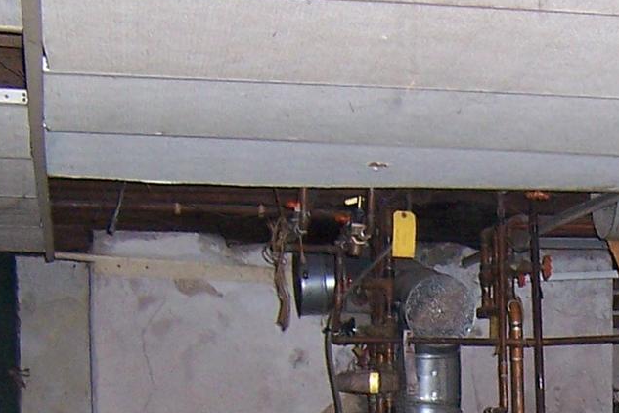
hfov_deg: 17.6
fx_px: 1908
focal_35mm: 111
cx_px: 727
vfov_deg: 11.7
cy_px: 648
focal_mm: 5.5
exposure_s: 1/60
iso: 140
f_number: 2.8
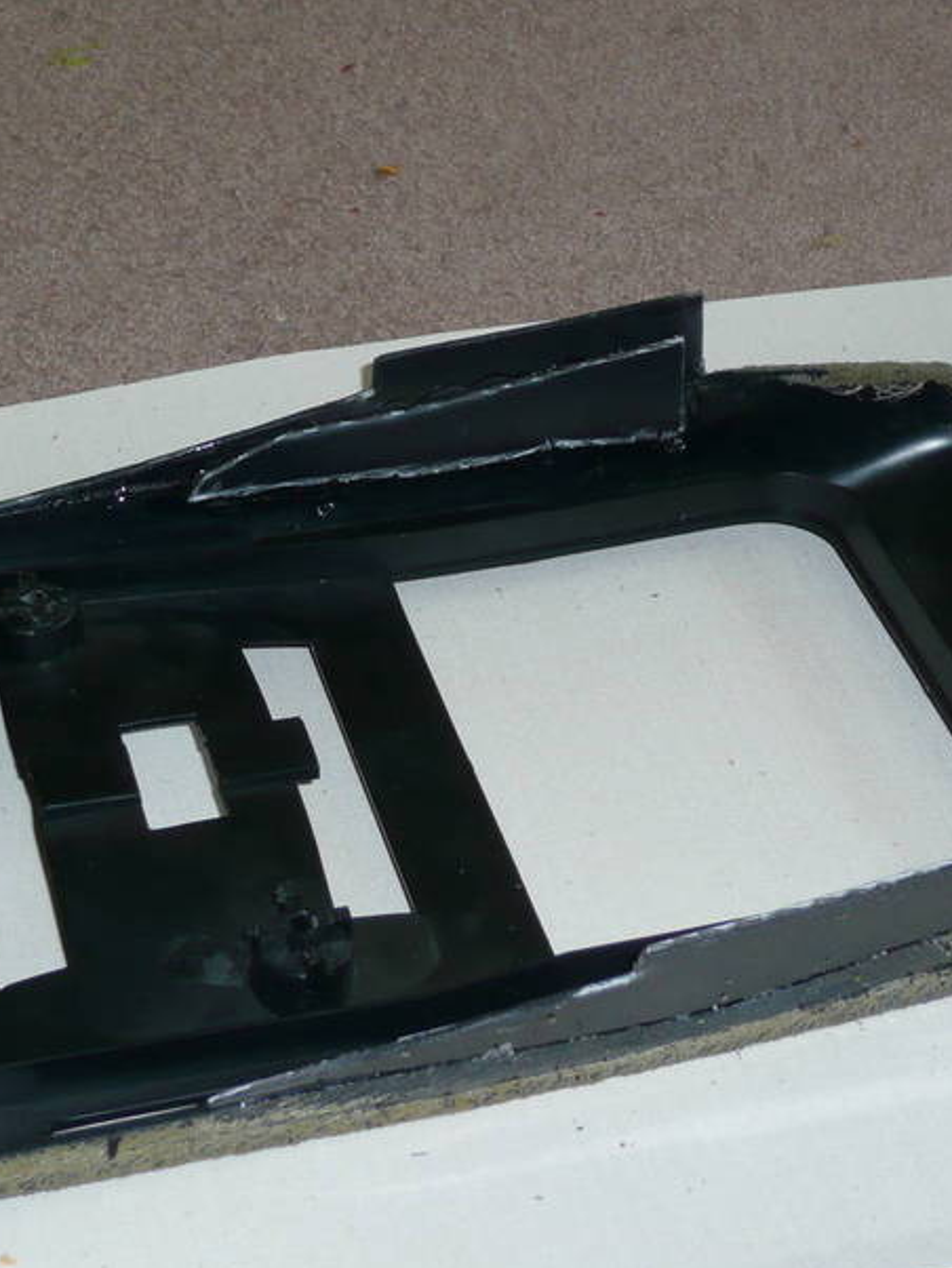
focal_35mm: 78
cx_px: 550
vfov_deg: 25.0
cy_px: 638
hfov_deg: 18.9
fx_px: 2858
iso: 100
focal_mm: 9.5
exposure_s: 1/30
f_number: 4.4
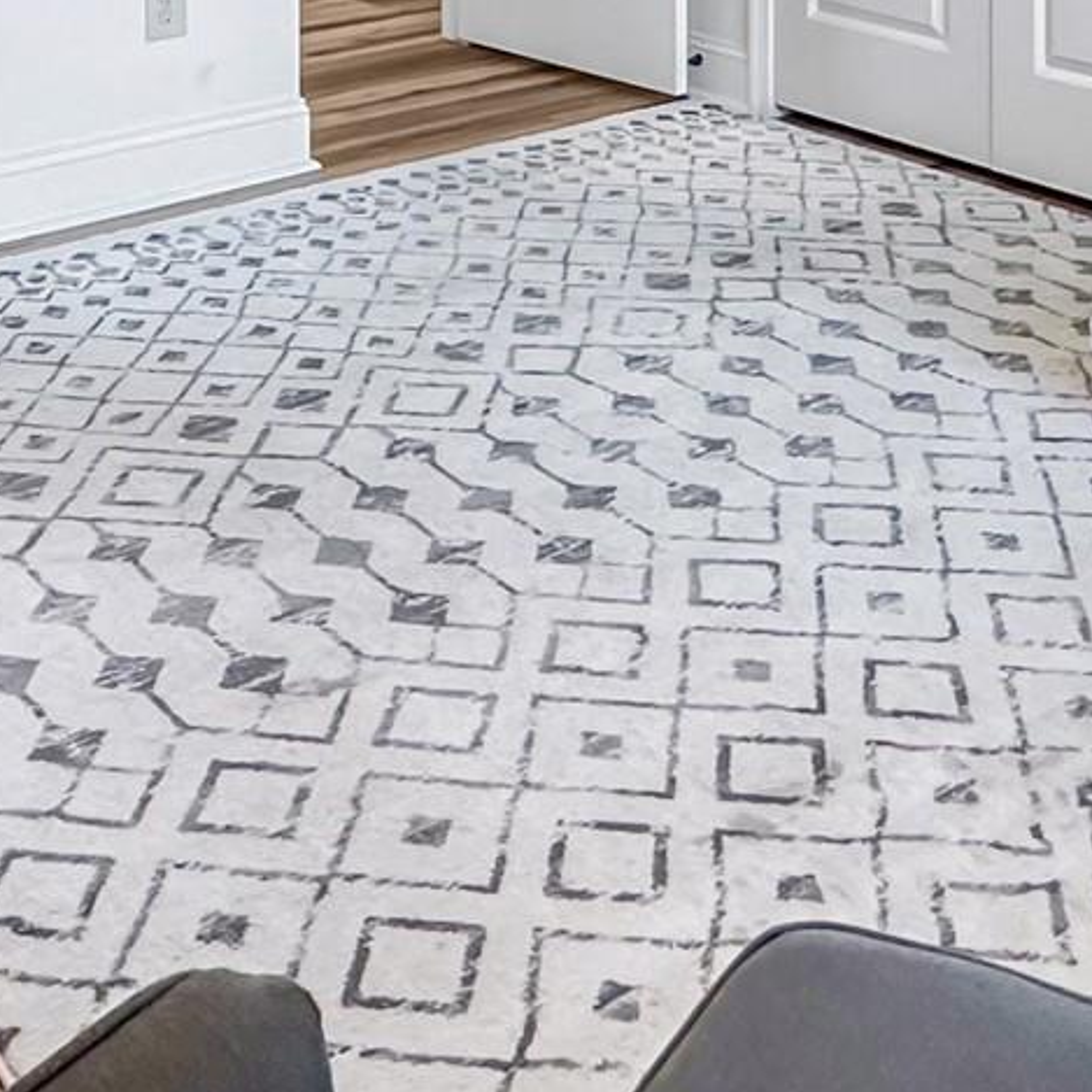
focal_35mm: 54
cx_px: 617
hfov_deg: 31.6
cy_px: -466
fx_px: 1927
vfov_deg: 25.4
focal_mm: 2.22
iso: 160
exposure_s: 1/60
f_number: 2.2
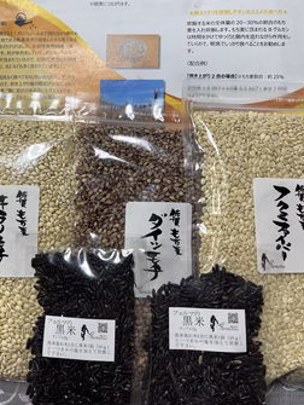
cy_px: 174
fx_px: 362
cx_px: 141
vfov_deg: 58.1
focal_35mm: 31
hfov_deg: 45.5
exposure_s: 1/77
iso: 100
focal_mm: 5.1
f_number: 1.6
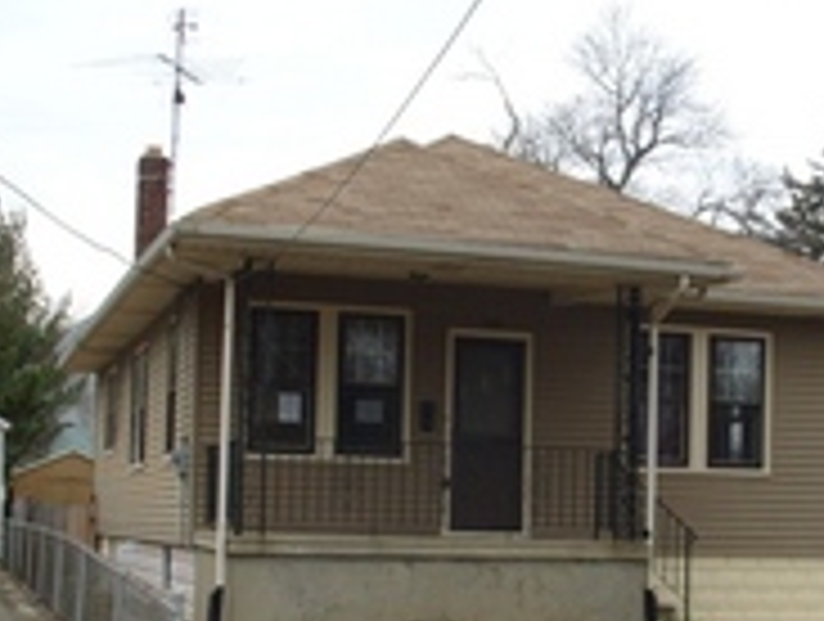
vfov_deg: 22.1
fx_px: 1574
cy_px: 459
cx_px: 500
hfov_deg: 29.3
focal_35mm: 66
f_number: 4.4
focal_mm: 7.8
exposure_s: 1/180
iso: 80
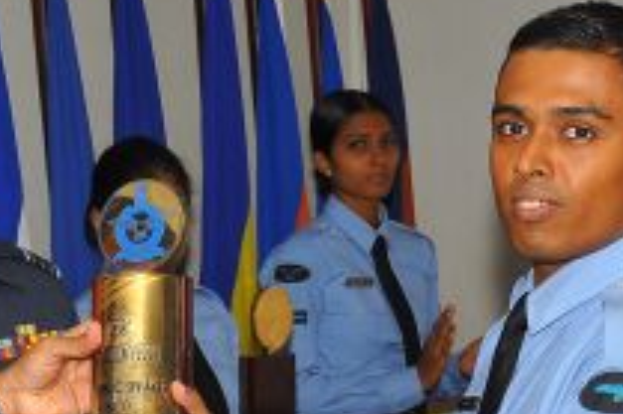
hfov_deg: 15.8
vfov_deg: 10.6
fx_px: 2231
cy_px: 357
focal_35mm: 129
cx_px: 140
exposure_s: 1/60
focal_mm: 30
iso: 250
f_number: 5.6
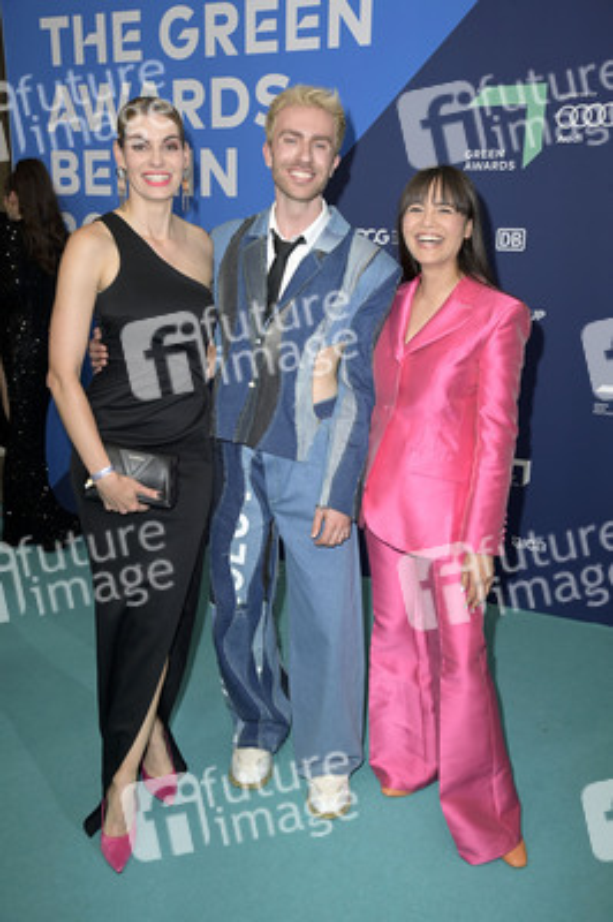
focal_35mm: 34
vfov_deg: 55.8
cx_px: 306
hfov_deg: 38.8
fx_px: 870
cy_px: 461
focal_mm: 34
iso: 800
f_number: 5.6
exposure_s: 1/250
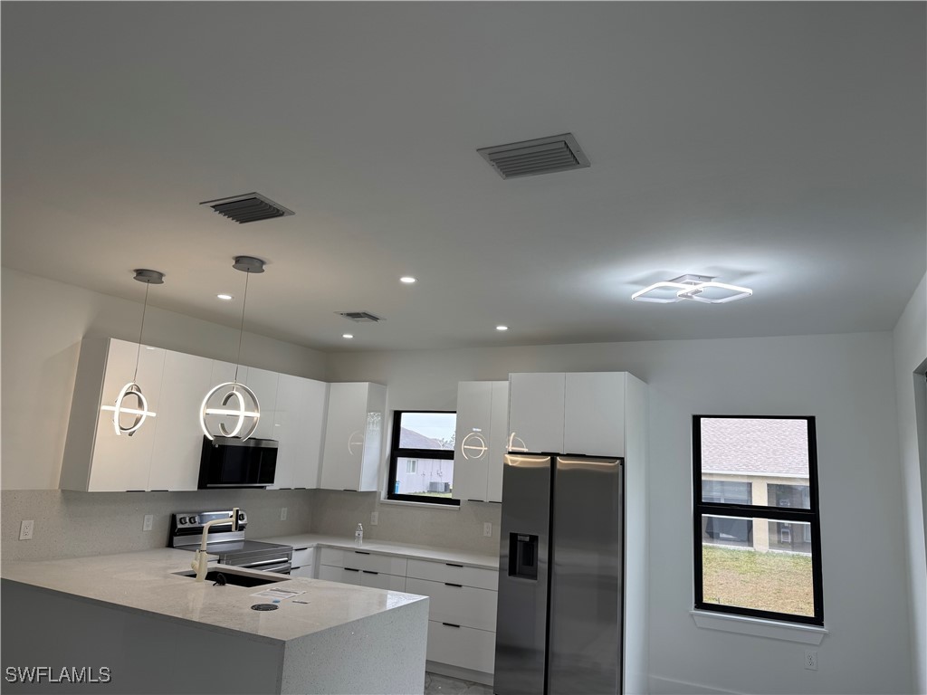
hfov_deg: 71.6
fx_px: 643
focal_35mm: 24
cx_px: 464
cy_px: 348
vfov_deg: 56.8
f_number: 1.78
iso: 80
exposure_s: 1/206
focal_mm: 6.76
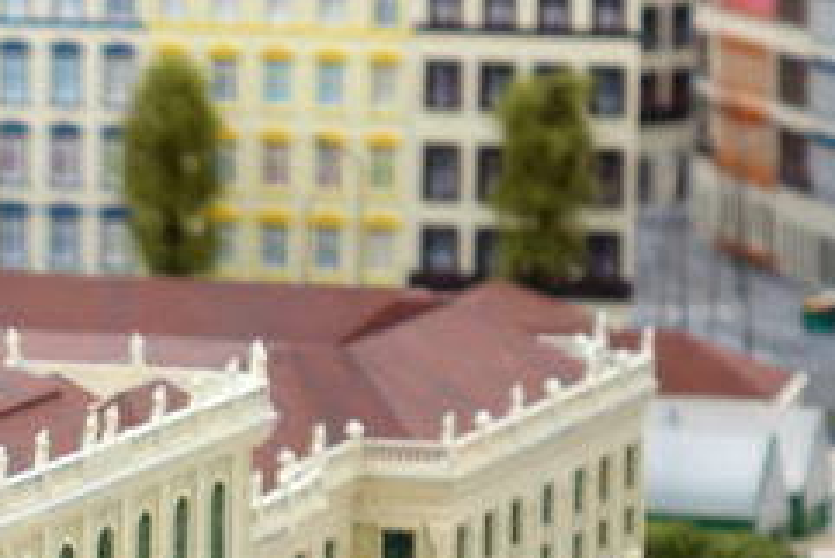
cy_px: 1017
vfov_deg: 3.9
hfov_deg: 5.7
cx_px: -638
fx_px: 8192
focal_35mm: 353
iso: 125
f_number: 3.5
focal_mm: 30.3
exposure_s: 1/200
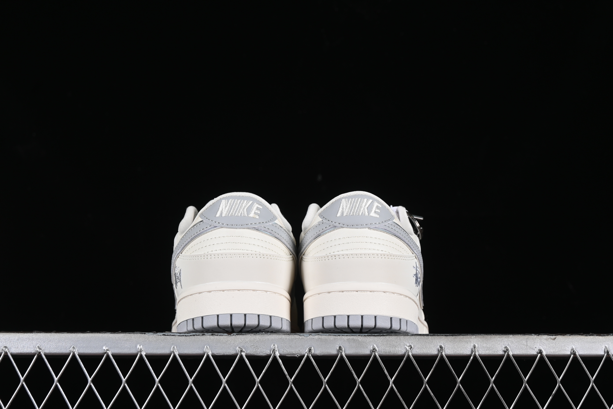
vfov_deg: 18.2
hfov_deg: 27.0
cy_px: 204
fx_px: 1277
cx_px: 306
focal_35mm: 75
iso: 160
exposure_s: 1/80
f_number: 8
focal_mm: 50
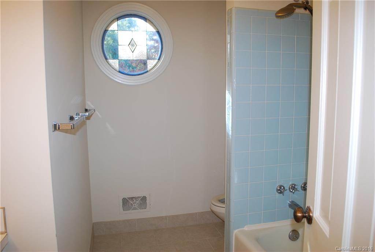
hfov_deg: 67.3
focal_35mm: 27
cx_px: 188
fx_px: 282
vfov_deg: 48.1
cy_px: 126
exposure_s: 1/60
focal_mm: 18
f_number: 4
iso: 200
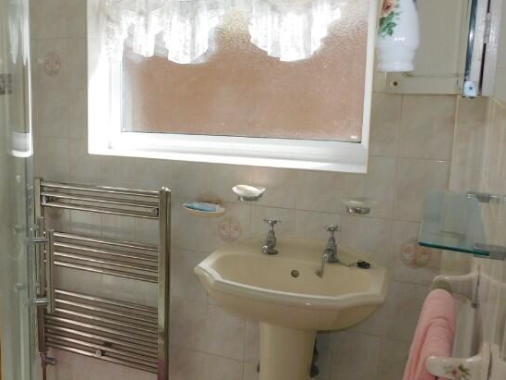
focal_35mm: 43
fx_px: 629
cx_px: 61
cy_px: 179
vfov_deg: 33.6
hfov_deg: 40.8
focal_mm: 4
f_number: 3
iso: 125
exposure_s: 1/400
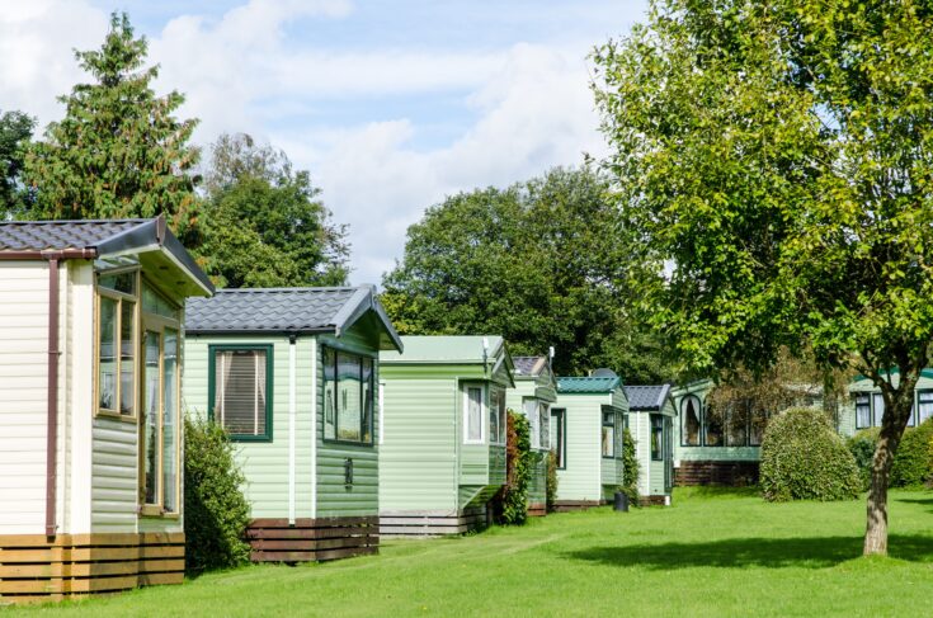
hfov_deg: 19.5
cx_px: 466
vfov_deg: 13.0
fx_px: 2716
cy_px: 309
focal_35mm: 105
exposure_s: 1/250
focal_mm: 70
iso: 100
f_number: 9
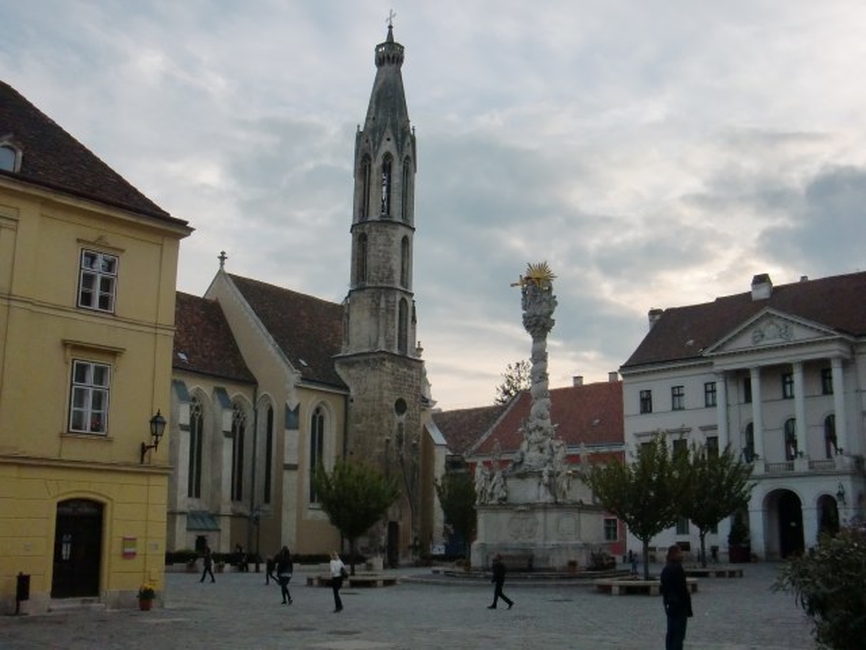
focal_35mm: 38
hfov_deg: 49.0
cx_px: 433
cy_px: 325
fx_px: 951
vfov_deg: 37.7
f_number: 3.9
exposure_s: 1/400
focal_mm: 6.66
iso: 200
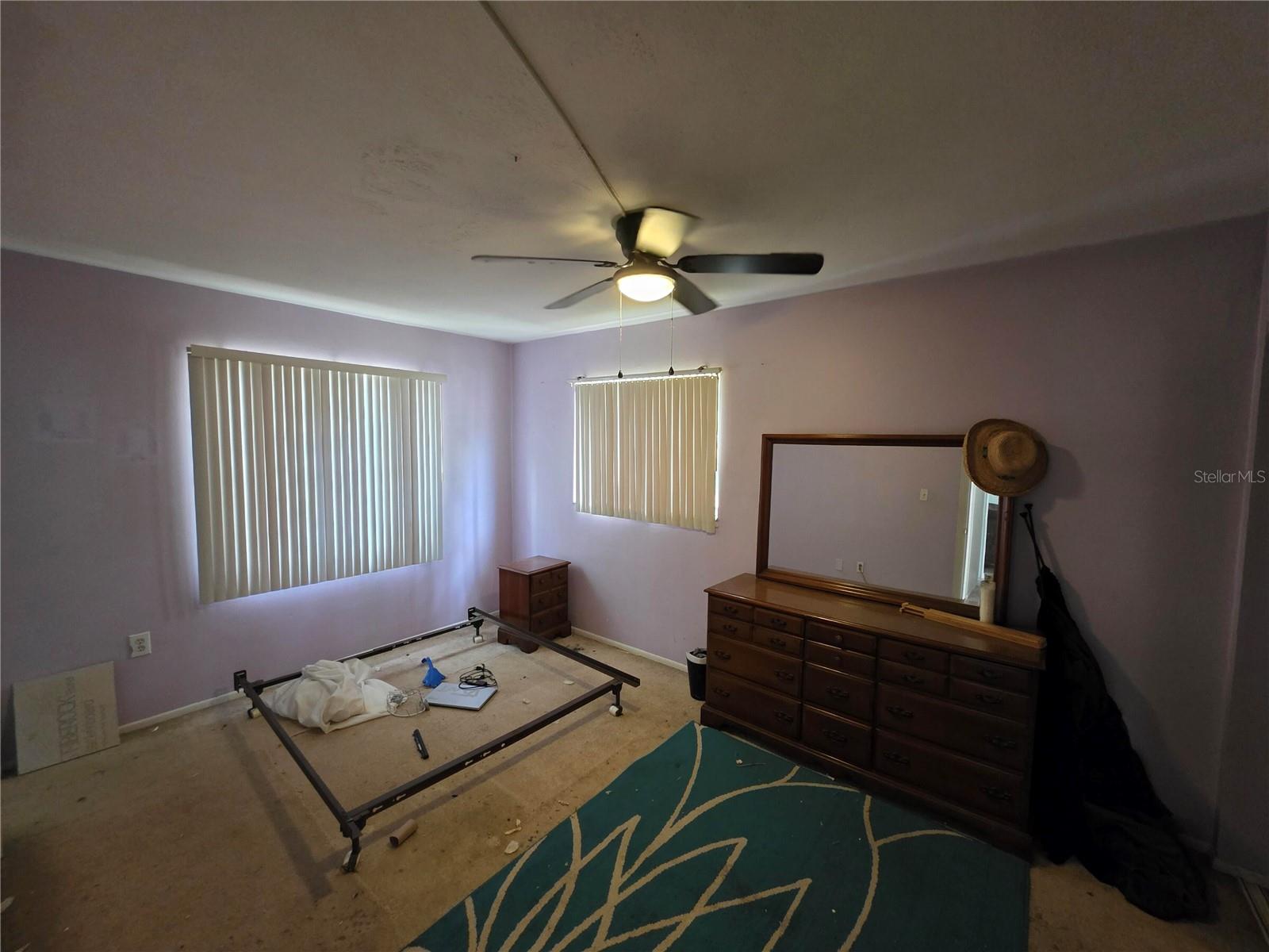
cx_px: 634
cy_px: 476
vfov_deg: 89.9
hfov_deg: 106.2
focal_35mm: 13
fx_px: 477
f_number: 1.9
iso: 640
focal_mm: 2.2
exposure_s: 1/60
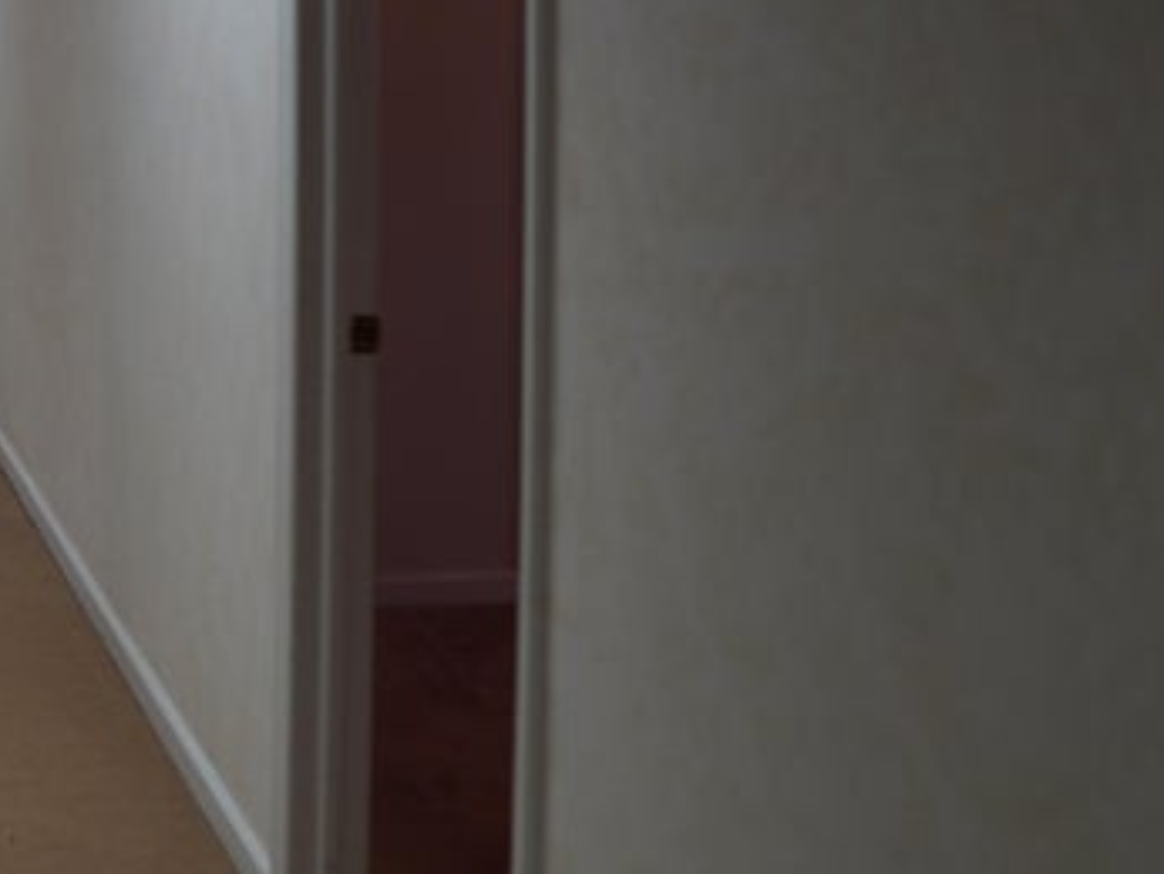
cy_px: 44
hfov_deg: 26.8
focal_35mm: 64
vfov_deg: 22.3
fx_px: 2154
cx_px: -229
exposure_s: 1/250
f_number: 1.4
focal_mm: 16
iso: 100
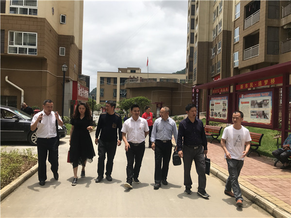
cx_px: 146
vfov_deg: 49.7
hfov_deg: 63.4
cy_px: 109
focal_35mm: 28
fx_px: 235
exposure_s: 1/3425
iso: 20
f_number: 1.8
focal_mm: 3.99
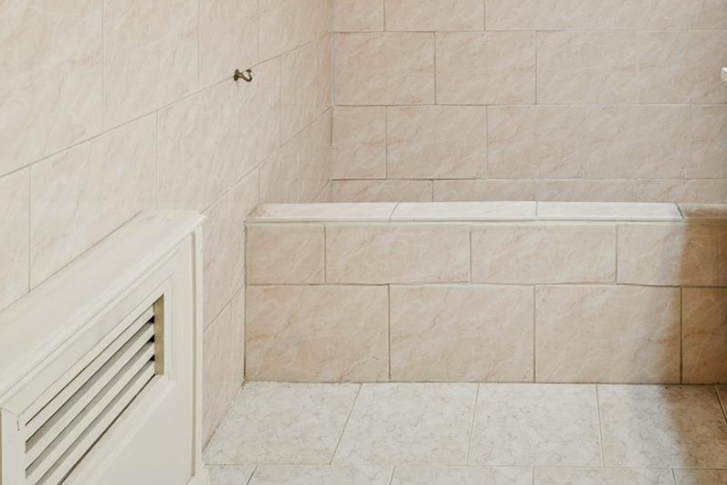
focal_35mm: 36
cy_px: -76
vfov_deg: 31.7
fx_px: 727
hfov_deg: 51.0
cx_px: 540
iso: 100
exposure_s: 1/1.67
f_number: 11
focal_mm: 14
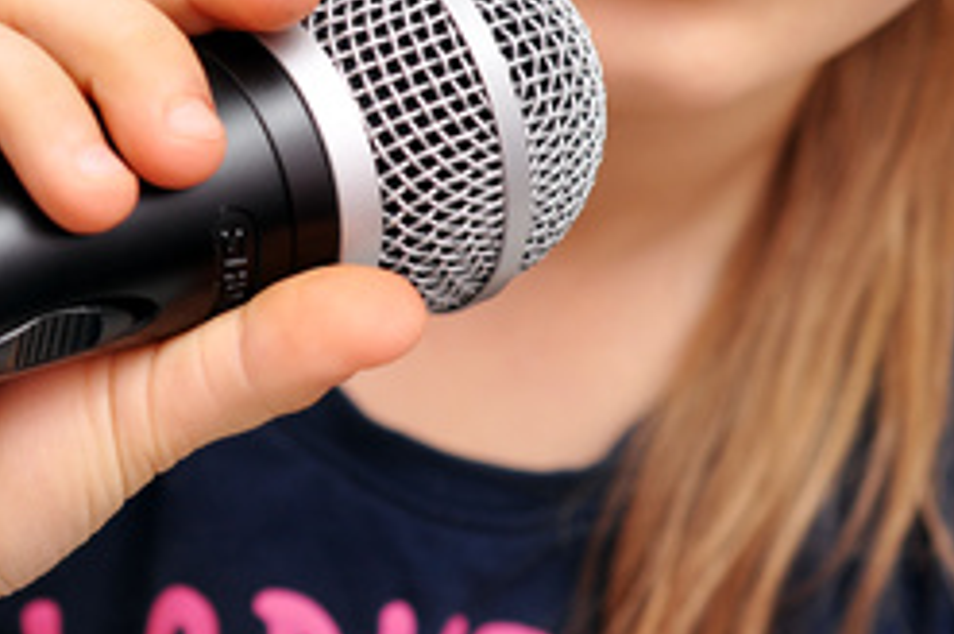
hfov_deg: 13.2
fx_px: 4102
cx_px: 284
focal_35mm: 155
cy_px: 158
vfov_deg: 8.8
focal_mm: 60
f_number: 5.6
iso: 200
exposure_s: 1/200
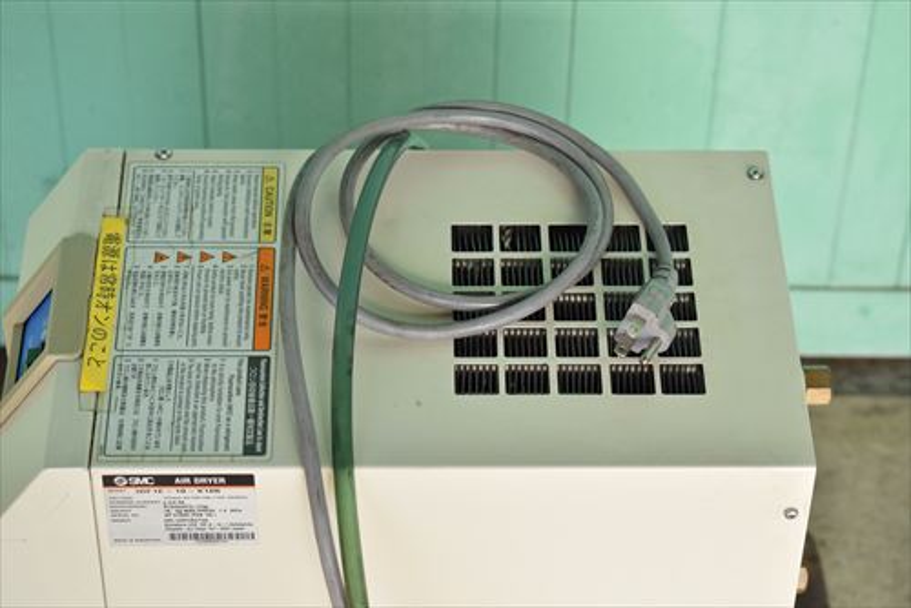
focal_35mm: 82
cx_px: 456
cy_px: 304
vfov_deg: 16.6
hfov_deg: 24.6
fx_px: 2089
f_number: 6.3
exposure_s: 1/1600
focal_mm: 55
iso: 1250
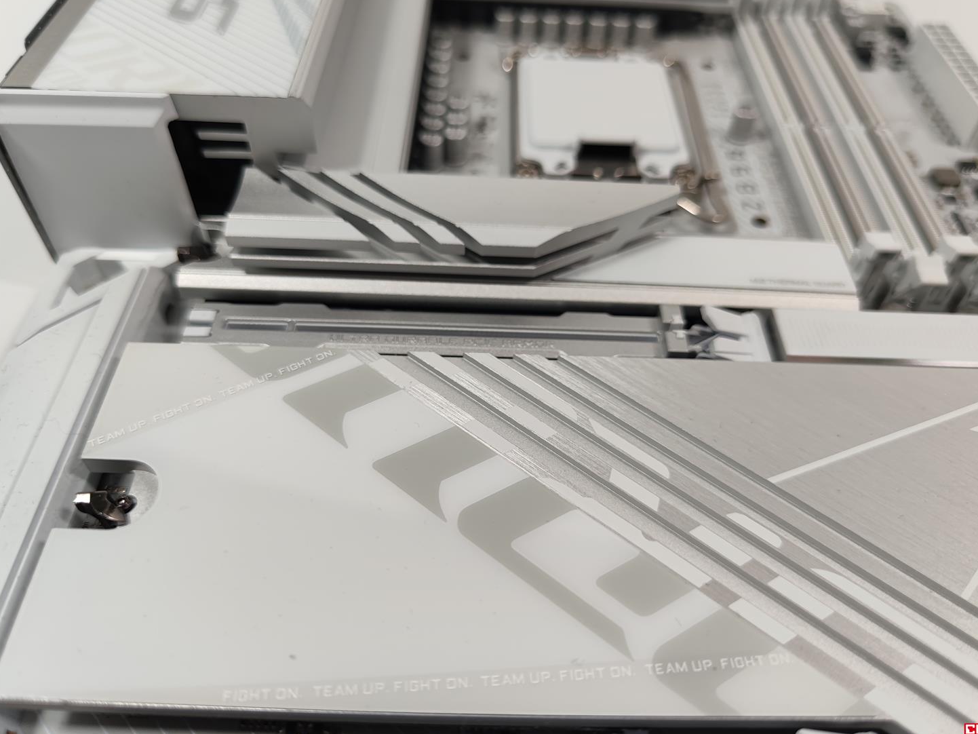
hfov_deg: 67.3
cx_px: 504
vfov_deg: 53.1
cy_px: 364
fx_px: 735
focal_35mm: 26
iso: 60
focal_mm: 6.78
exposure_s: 1/100
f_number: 1.85
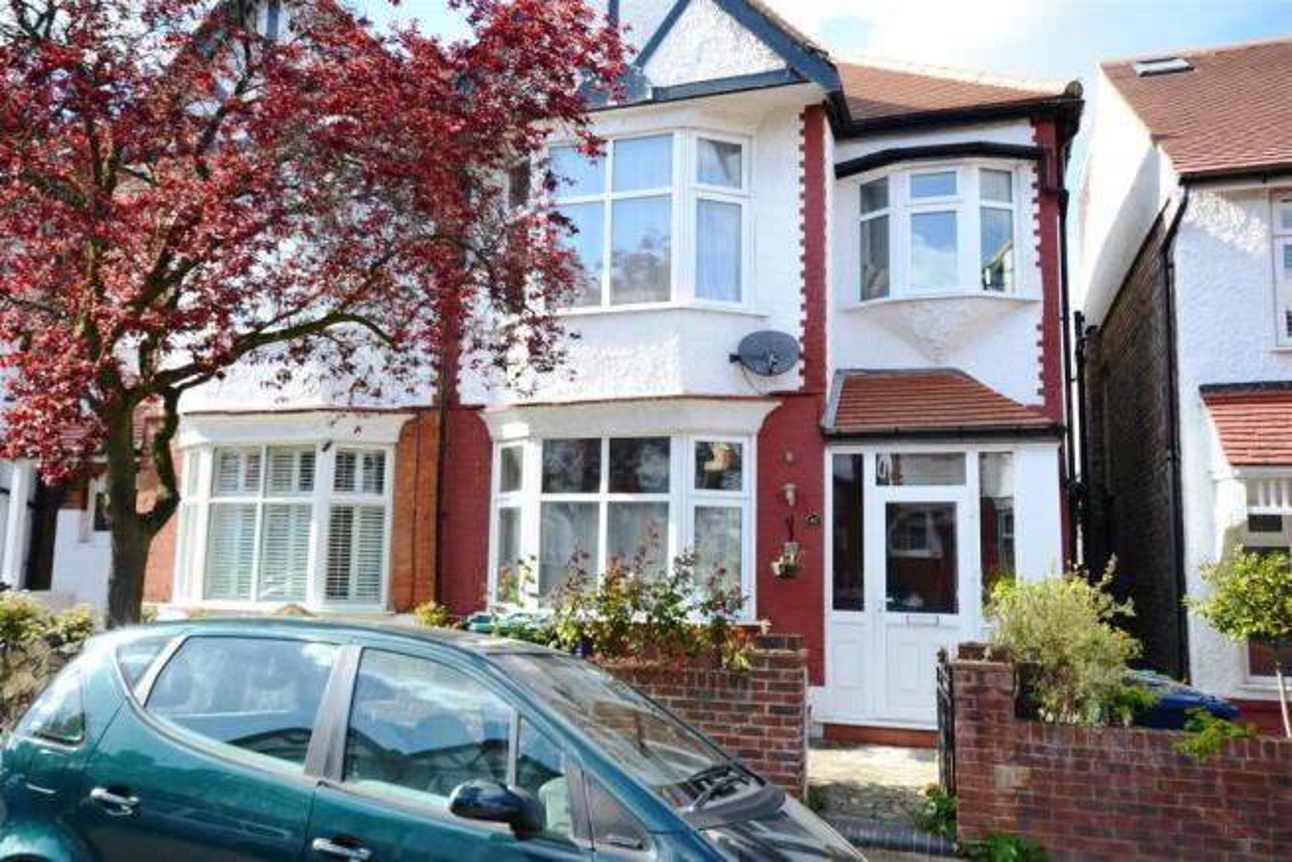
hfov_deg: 64.5
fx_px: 1023
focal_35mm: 28
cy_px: 431
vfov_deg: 45.7
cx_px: 646
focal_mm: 19
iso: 400
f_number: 10
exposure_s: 1/200
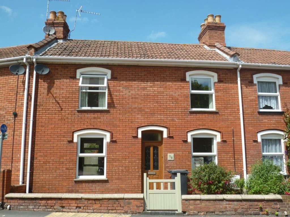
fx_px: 268
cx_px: 145
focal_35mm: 32
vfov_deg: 44.2
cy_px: 108
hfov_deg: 56.8
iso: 100
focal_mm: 5.7
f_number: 2.9
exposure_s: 1/1000
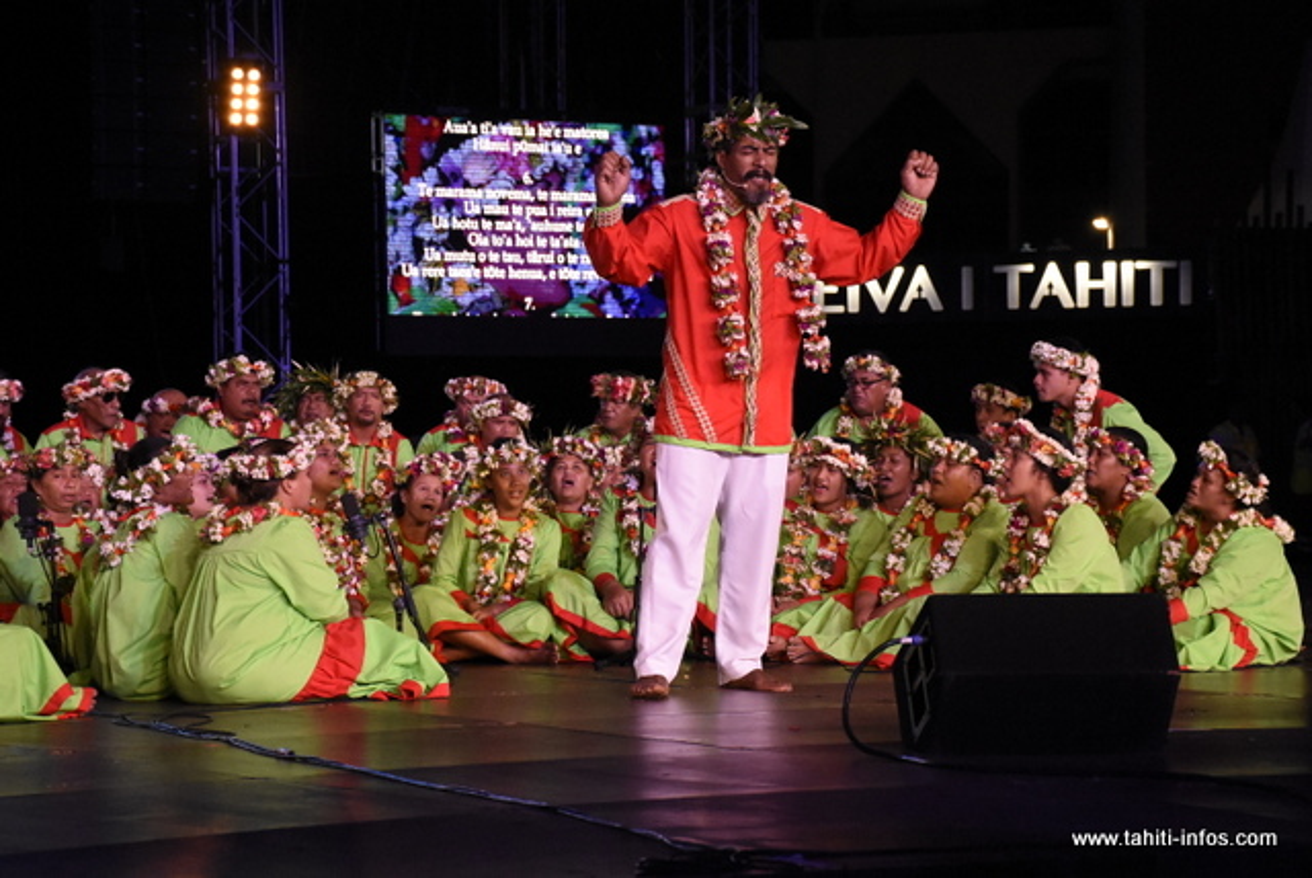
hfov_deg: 19.4
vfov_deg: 13.1
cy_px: 439
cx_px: 656
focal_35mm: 105
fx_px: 3830
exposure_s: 1/250
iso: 6400
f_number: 7.1
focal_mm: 70
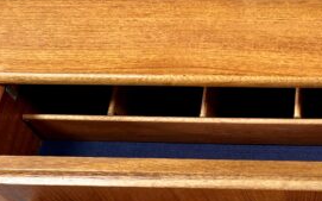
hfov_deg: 31.8
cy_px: 200
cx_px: 293
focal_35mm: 61
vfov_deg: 20.6
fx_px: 535
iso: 125
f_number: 1.5
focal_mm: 5.7
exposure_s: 1/106
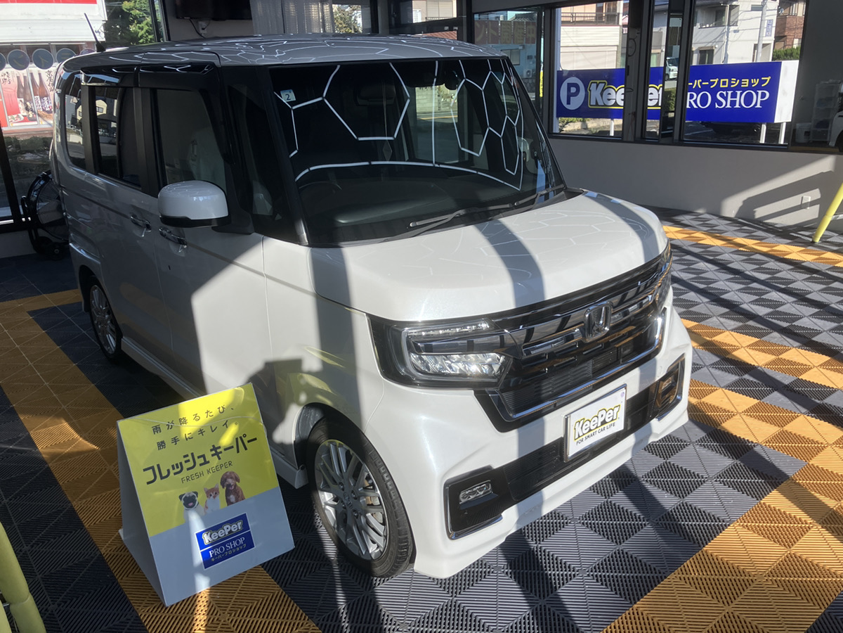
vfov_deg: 49.7
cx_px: 422
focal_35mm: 28
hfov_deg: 63.4
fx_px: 682
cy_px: 316
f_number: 1.8
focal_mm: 3.99
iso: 32
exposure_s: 1/1567
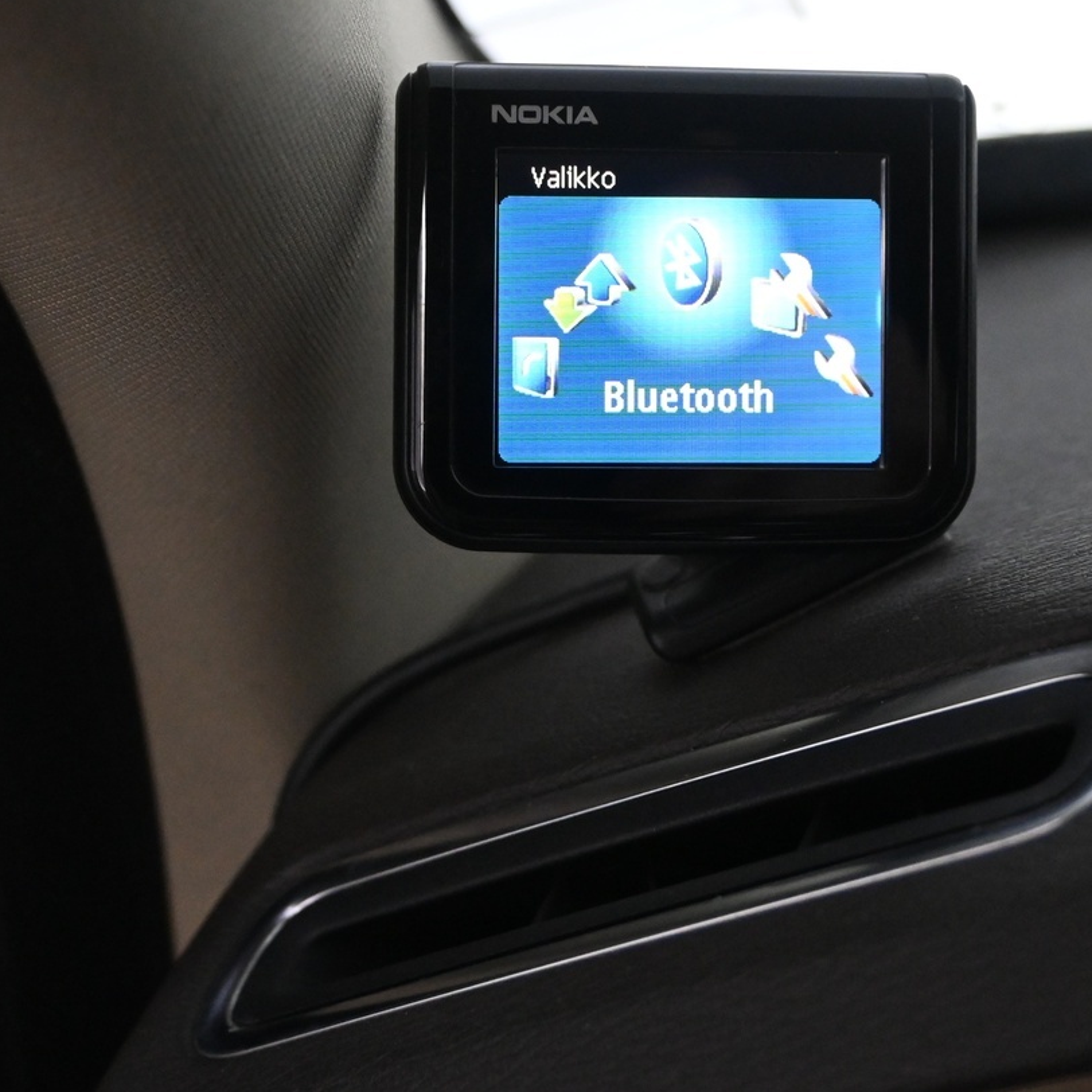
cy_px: 368
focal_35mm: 62
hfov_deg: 27.6
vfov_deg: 27.4
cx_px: 589
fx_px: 2222
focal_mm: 24.5
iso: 3200
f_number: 4.2
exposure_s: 1/80
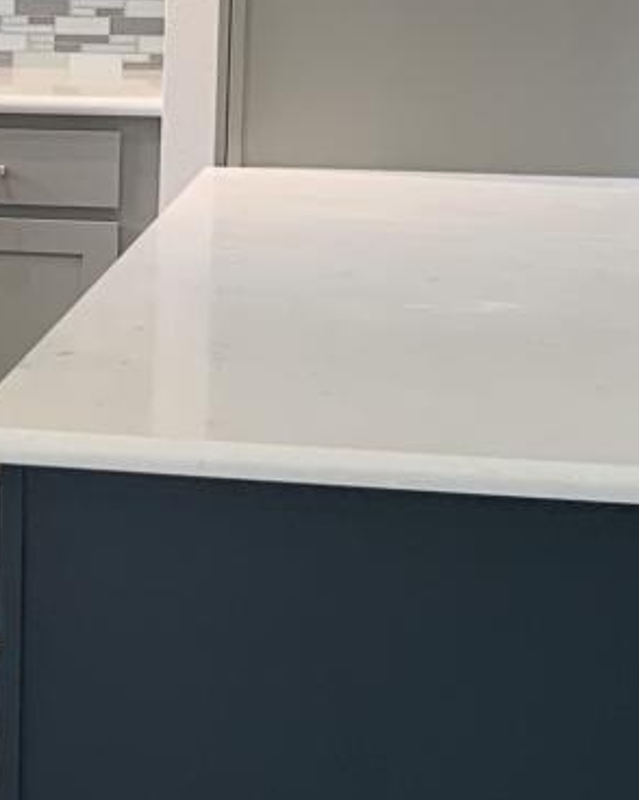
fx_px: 3265
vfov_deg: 13.9
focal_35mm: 138
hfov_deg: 10.2
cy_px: 250
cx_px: -713
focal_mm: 4.25
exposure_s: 1/60
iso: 64
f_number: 1.8
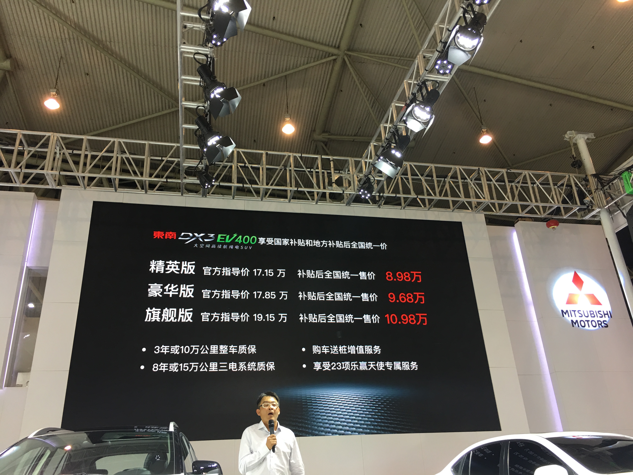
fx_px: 530
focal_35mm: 29
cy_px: 238
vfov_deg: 48.2
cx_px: 316
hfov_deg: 61.7
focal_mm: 4.15
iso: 32
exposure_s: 1/33
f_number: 2.2
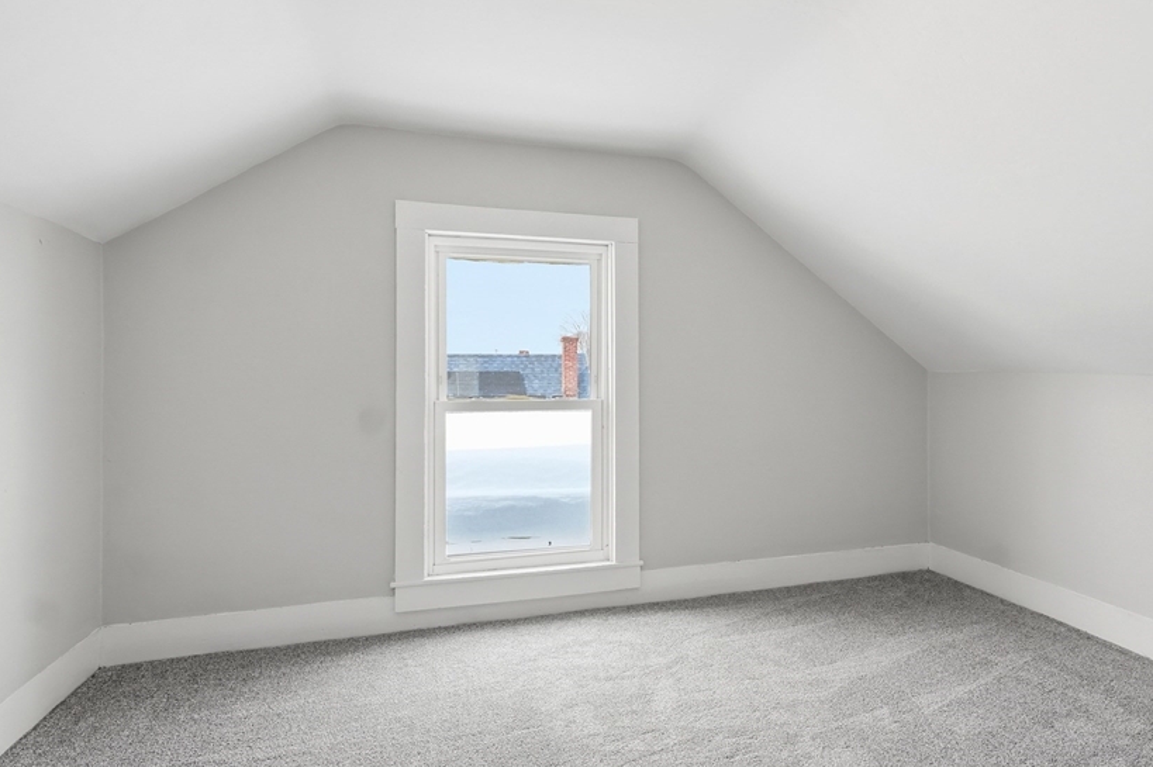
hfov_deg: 81.3
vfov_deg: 60.3
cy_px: 374
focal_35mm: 21
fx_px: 660
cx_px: 691
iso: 800
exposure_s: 1/1000
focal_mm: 11
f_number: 7.1
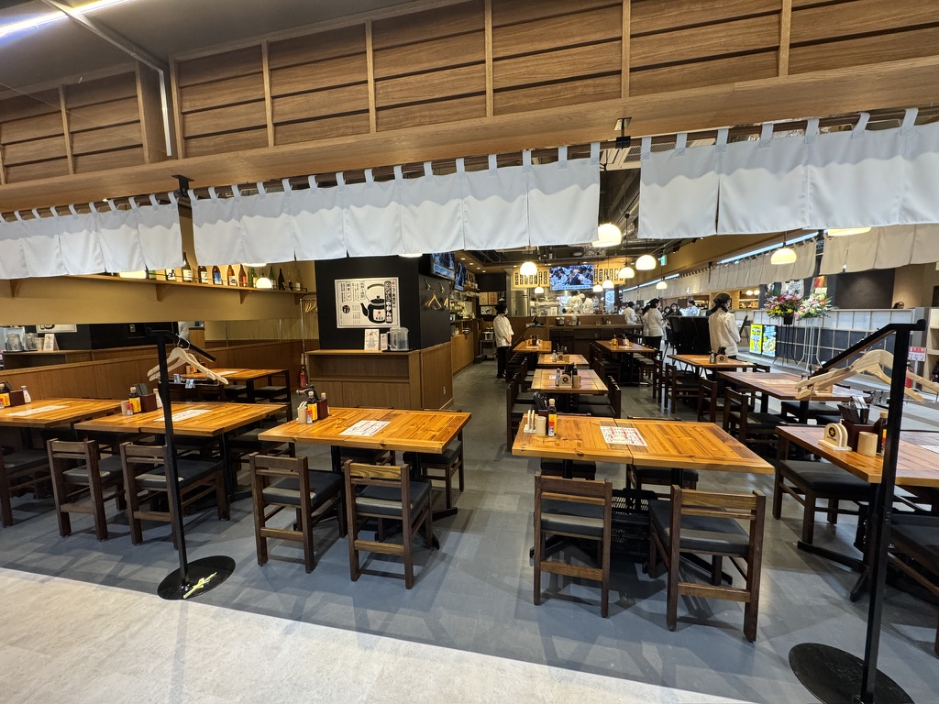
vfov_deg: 85.7
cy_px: 352
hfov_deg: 102.1
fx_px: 380
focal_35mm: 14
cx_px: 470
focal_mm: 2.22
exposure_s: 1/100
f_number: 2.2
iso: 320
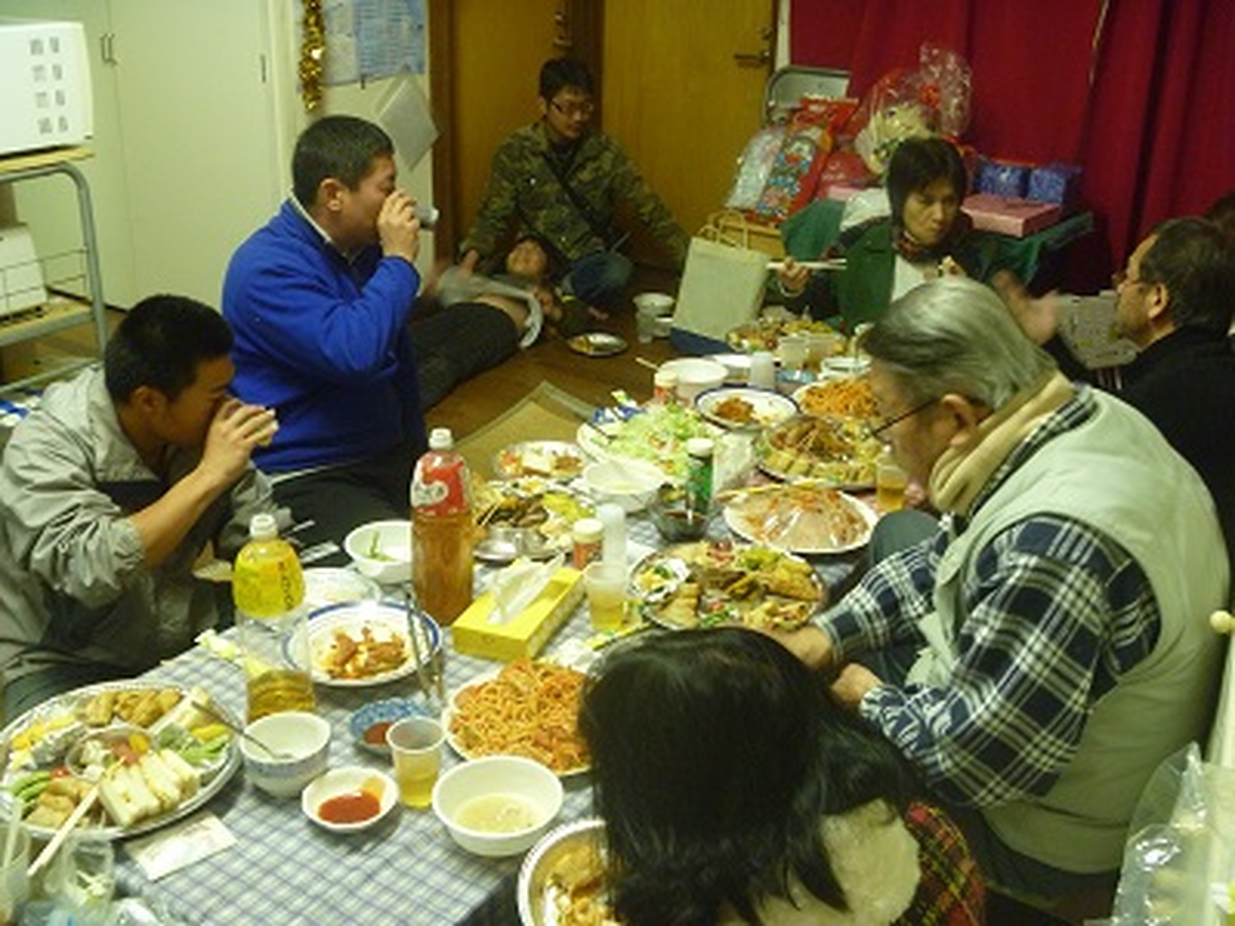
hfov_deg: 52.6
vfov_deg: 40.7
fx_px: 1249
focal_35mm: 35
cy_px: 463
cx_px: 618
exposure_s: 1/8
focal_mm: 6.3
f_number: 3.5
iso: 400
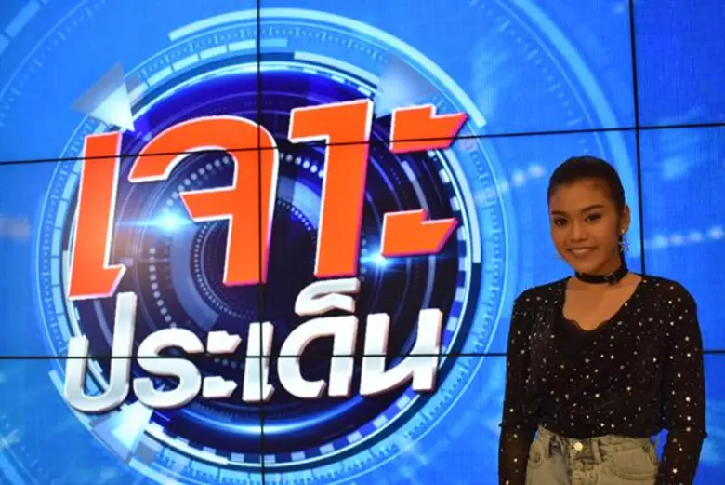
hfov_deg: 44.9
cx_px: 362
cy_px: 242
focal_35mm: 44
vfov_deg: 30.9
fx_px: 876
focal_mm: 29
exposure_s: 1/80
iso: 400
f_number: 4.5
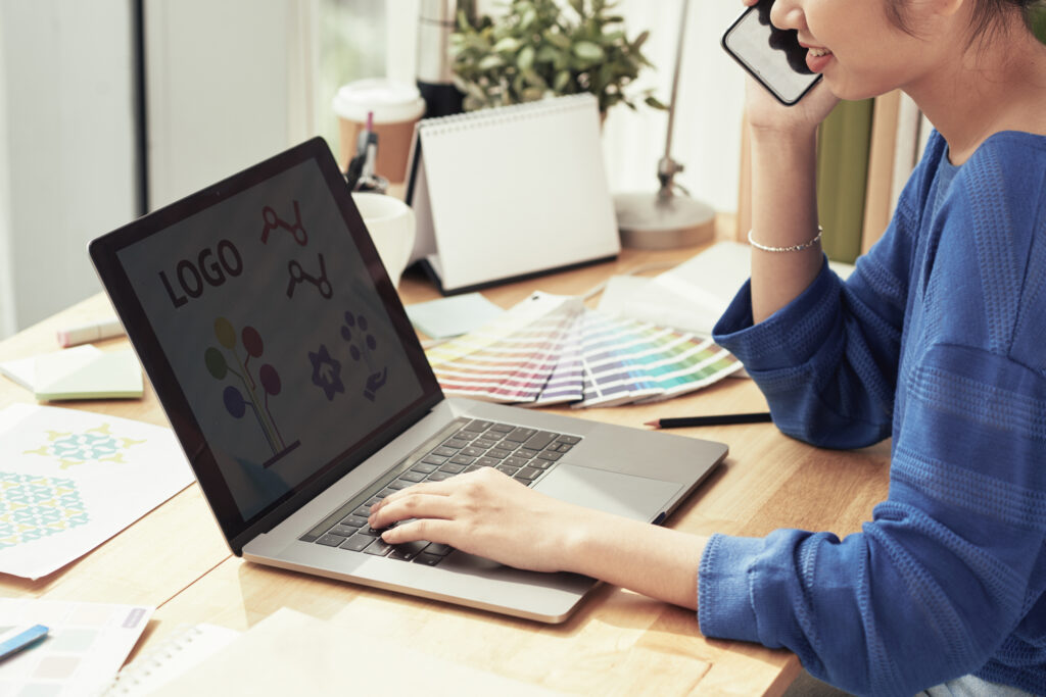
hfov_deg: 23.9
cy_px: 348
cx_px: 523
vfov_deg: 16.1
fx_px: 2470
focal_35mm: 85
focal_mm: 85
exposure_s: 1/250
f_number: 4.8
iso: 200
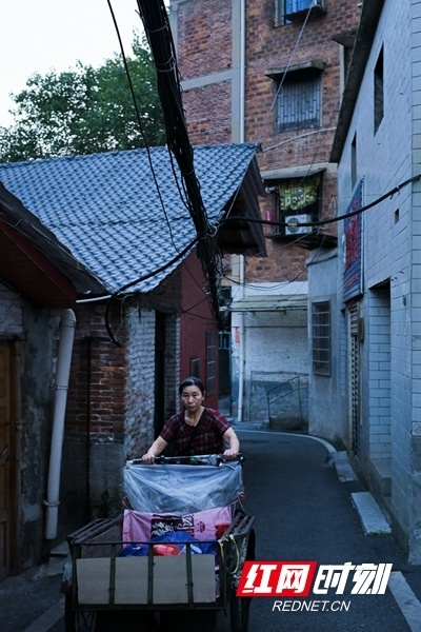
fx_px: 702
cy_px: 316
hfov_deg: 33.4
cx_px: 210
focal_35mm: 40
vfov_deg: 48.5
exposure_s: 1/320
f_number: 5.6
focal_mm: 40
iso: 2000
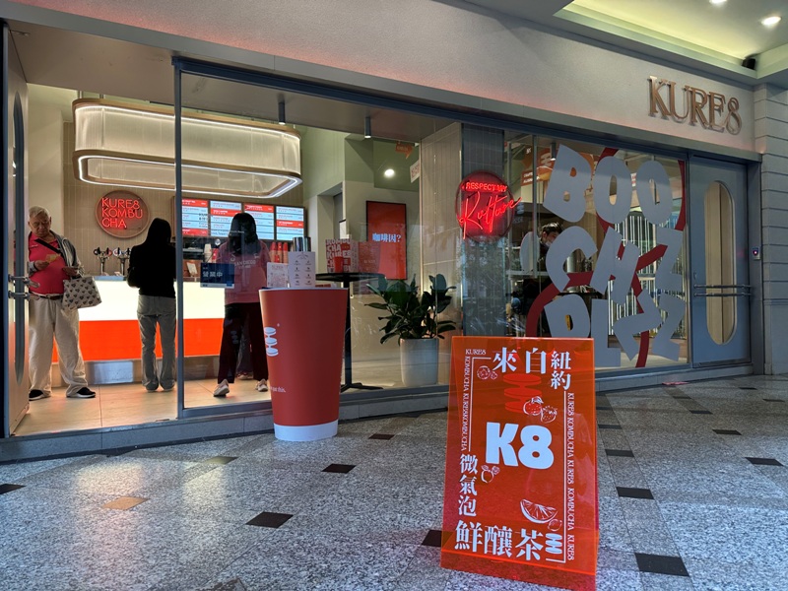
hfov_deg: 71.6
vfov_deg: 56.8
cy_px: 296
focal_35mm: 24
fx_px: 546
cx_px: 394
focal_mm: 6.86
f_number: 1.78
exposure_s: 1/120
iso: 160
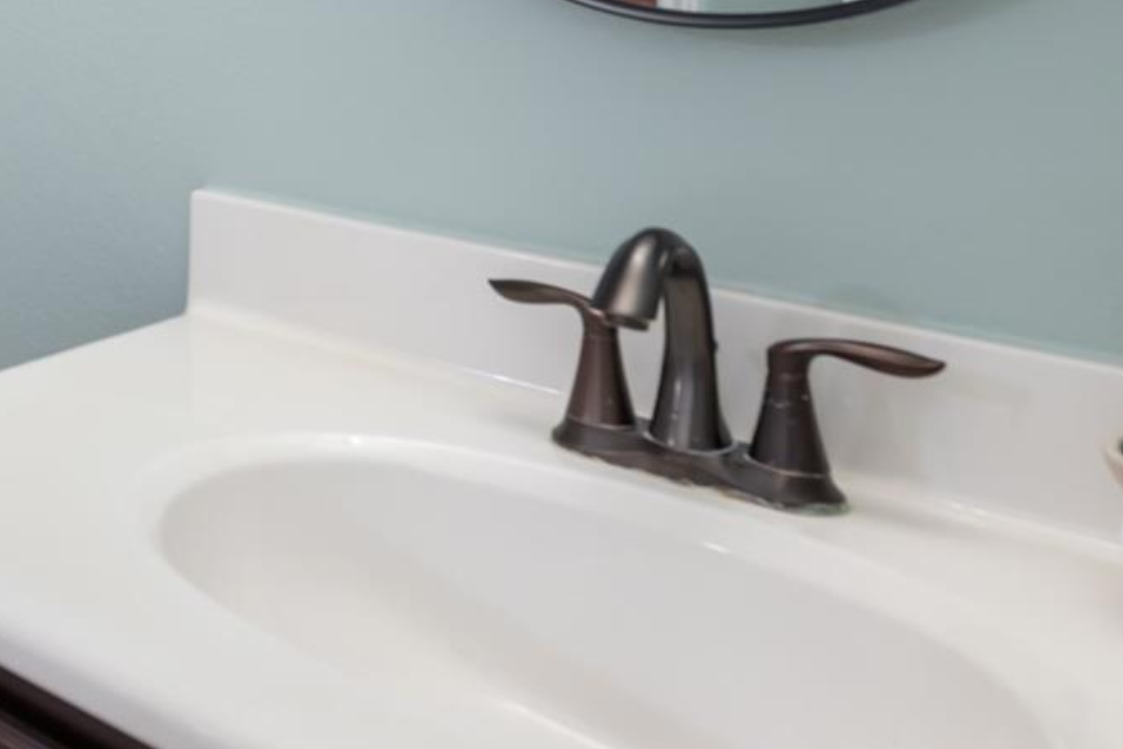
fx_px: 1528
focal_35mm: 49
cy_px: -129
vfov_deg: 25.0
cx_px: -302
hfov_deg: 31.8
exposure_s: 1/2
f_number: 8
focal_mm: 16
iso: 400
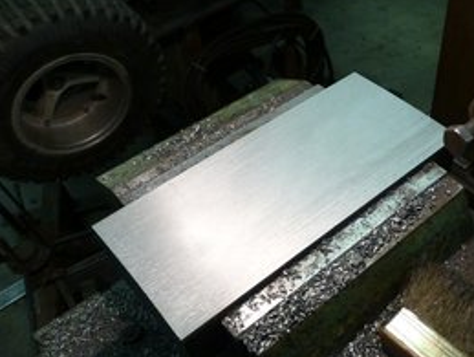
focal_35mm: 37
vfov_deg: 38.7
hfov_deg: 48.8
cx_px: 333
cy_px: 198
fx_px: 507
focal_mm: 4.3
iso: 400
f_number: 3.3
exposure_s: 1/50
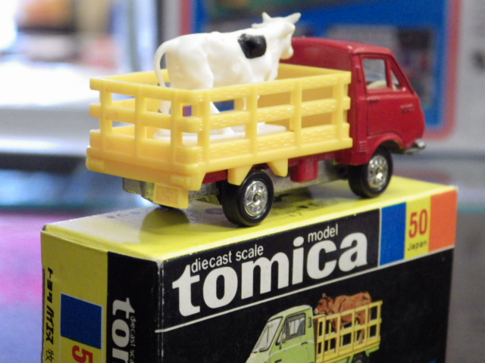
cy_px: 182
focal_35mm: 119
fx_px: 1667
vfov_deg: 12.5
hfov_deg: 16.6
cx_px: 242
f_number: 4.8
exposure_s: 1/30
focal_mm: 21.3
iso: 1250
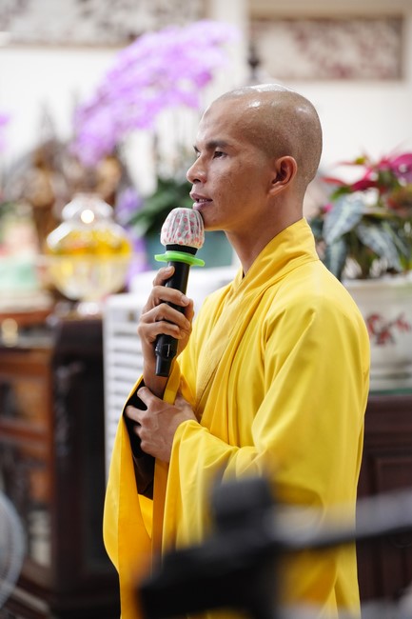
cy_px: 310
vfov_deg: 20.6
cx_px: 206
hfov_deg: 13.8
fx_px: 1700
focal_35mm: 99
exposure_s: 1/80
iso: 4000
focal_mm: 99
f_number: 2.8
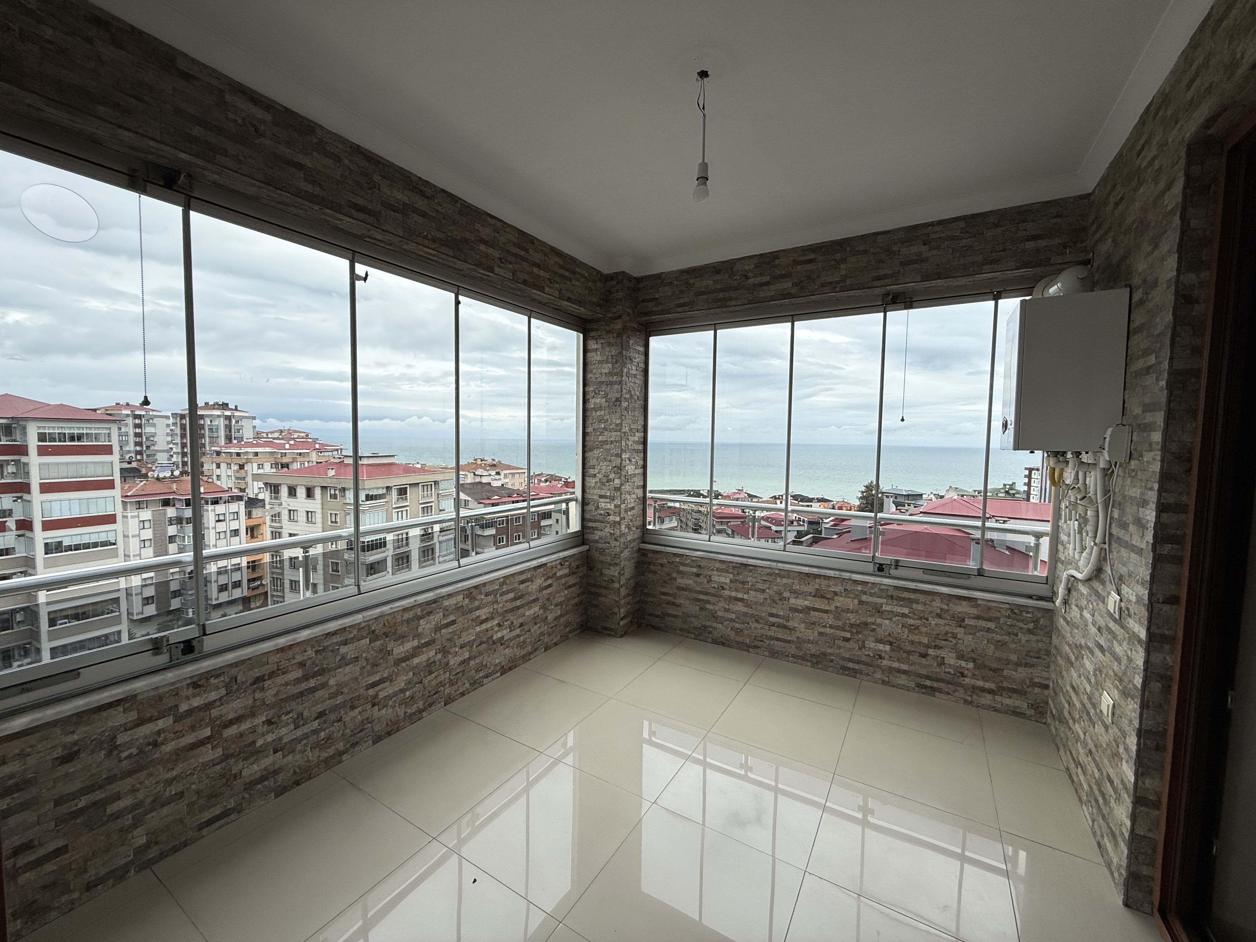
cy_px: 471
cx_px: 628
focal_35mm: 14
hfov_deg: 102.1
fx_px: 508
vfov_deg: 85.7
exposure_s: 1/901
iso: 50
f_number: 2.2
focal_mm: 2.22
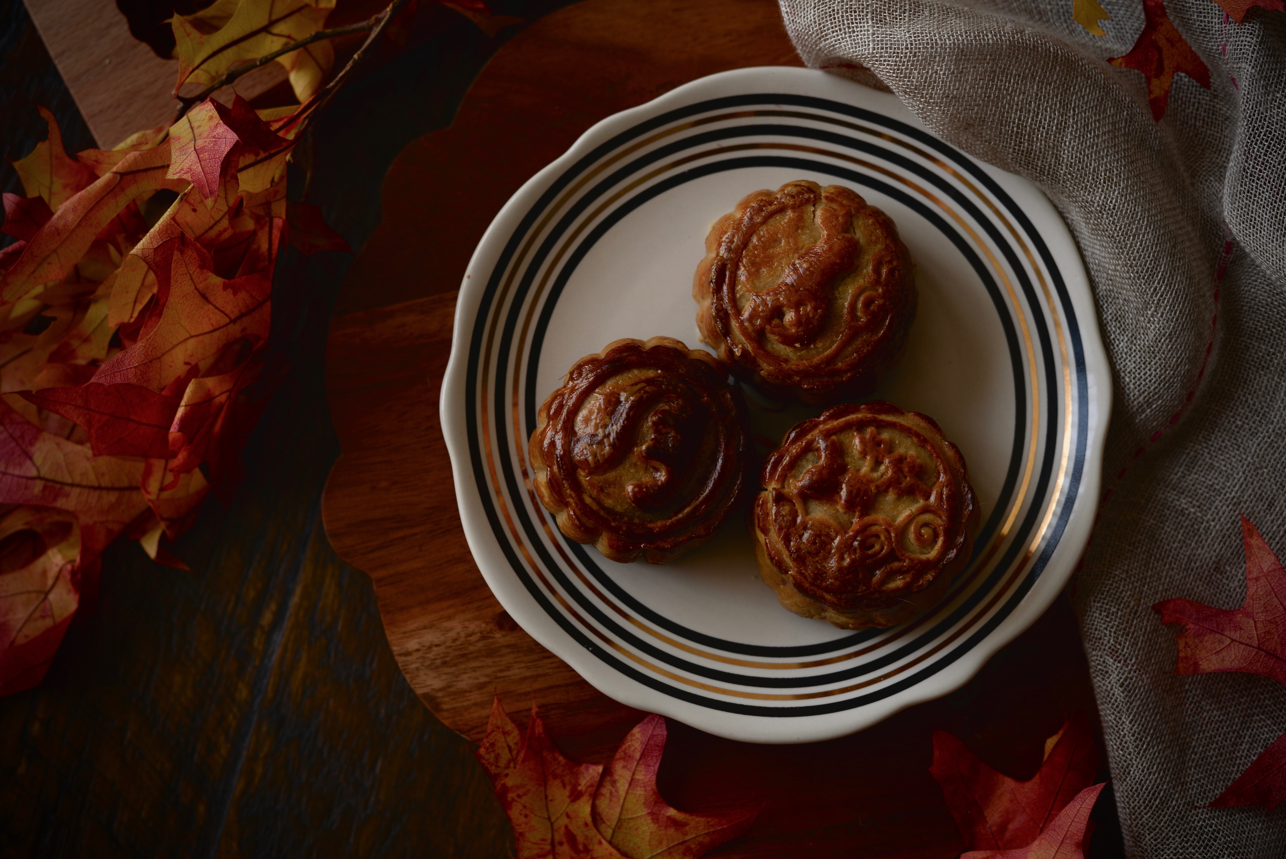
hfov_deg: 39.6
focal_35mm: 50
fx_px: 1787
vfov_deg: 27.0
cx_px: 643
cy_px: 430
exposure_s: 1/100
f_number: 2
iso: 200
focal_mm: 50
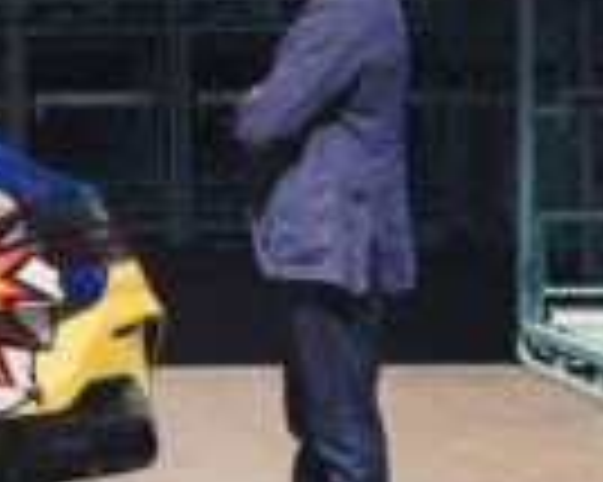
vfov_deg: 10.5
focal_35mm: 147
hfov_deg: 12.7
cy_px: 144
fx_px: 2622
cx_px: -198
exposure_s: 1/320
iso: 200
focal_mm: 35
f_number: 4.5
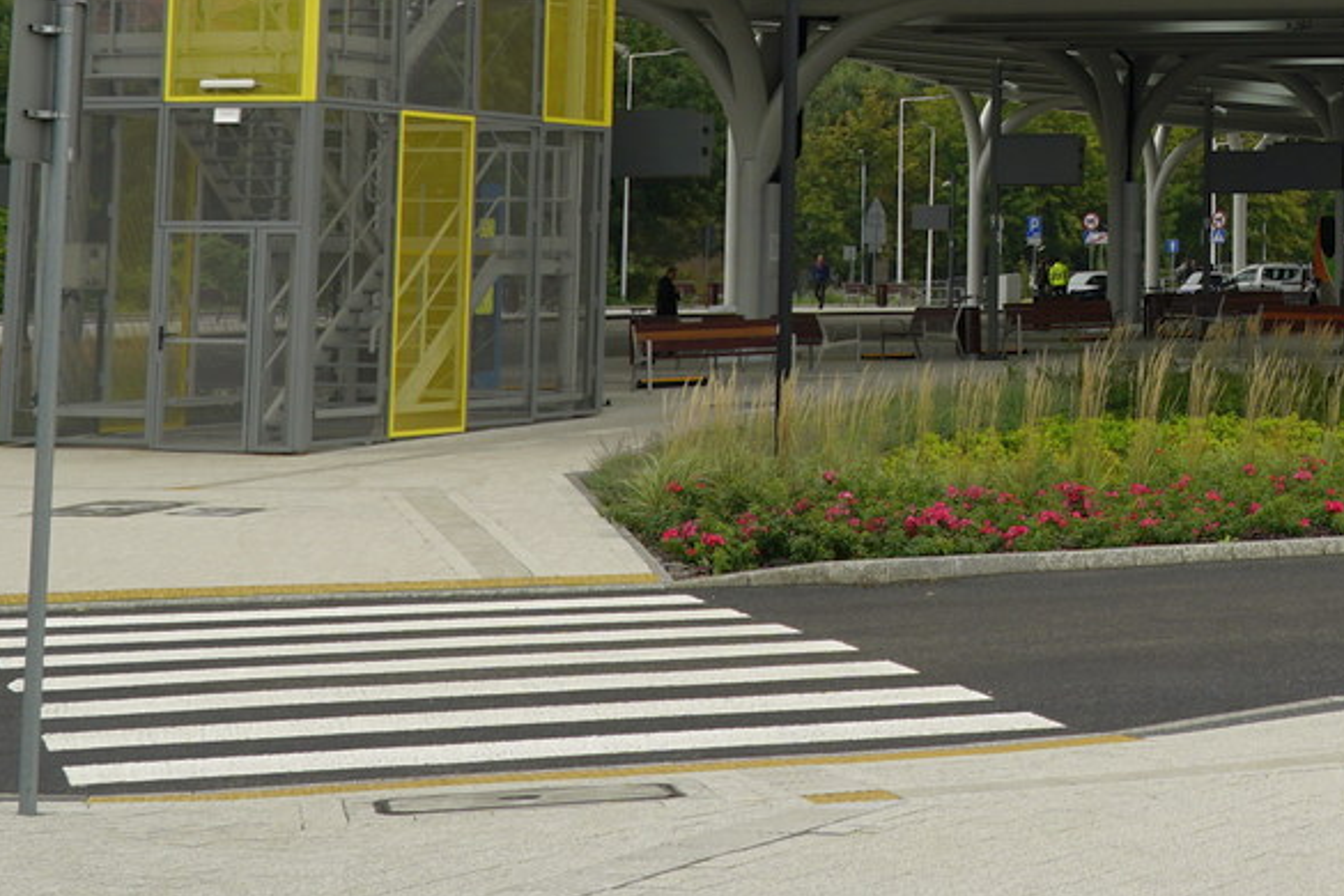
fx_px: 3061
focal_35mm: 82
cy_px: -79
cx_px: 1339
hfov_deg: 23.7
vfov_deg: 16.2
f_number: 5.6
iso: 100
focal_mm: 20
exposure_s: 1/60
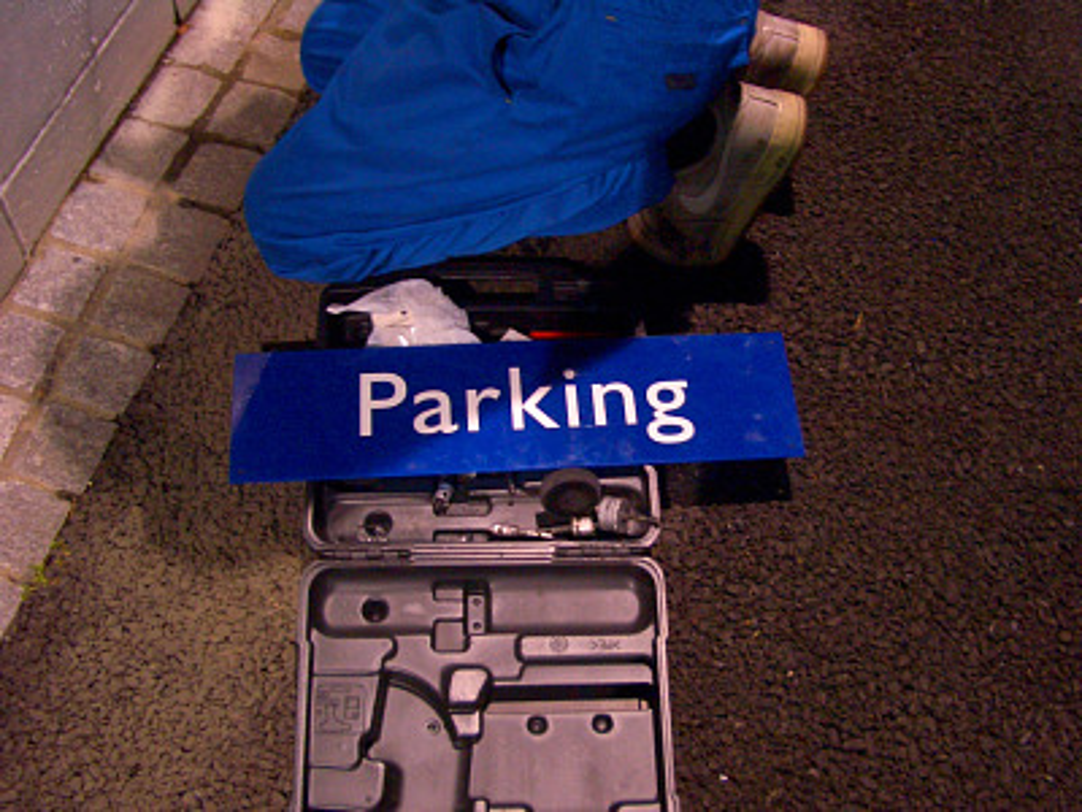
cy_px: 406
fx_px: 1094
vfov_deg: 40.7
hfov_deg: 52.6
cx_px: 541
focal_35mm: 35
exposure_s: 1/8
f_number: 2.6
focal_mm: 5.8
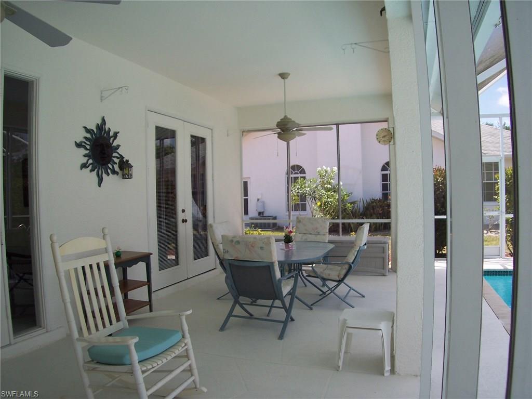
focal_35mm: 39
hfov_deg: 47.9
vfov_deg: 36.8
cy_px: 200
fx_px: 599
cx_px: 266
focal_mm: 8
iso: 100
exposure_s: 1/500
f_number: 3.4
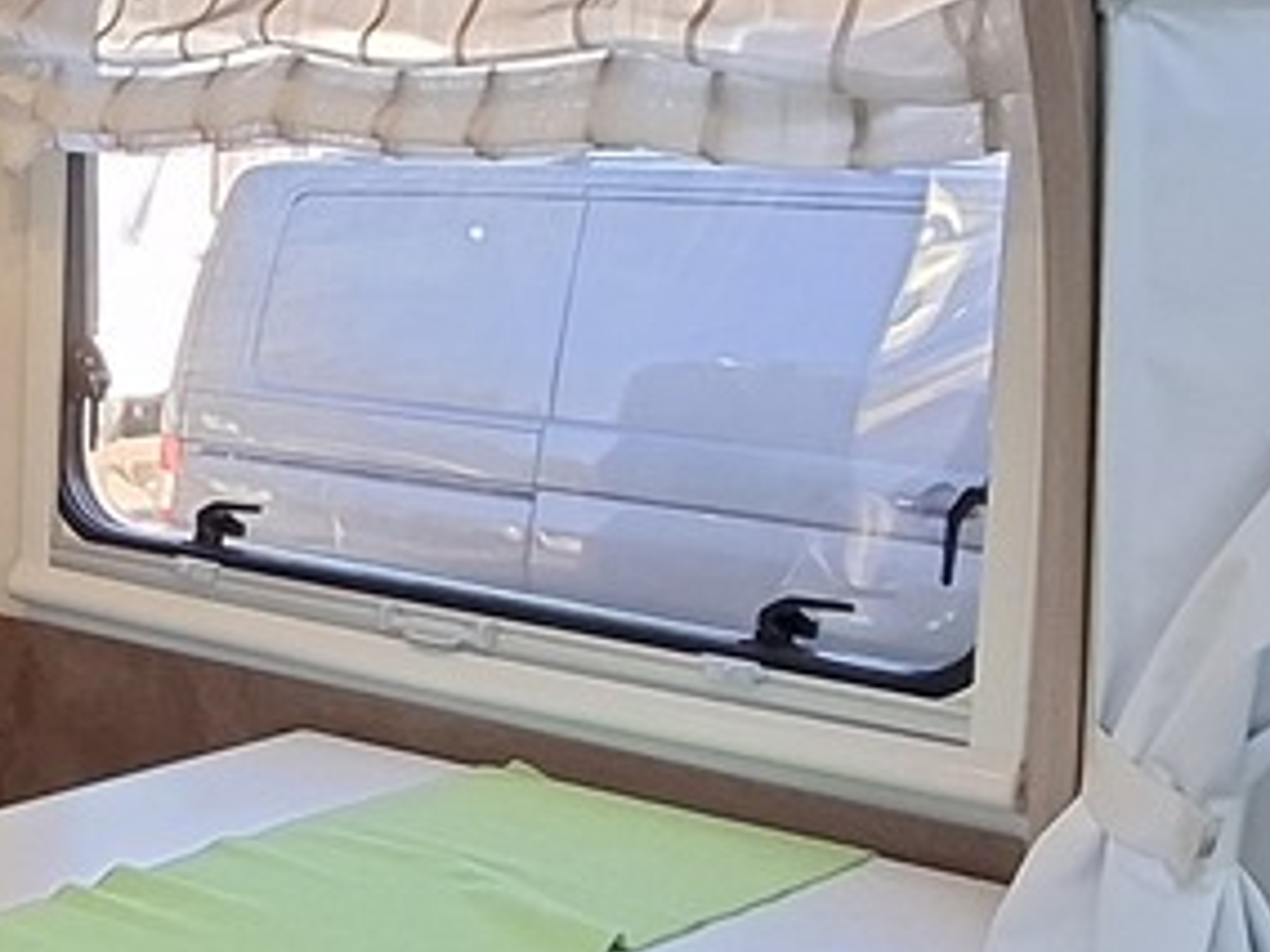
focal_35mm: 66
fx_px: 2421
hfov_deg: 26.3
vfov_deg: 22.3
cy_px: 447
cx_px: -241
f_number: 2.2
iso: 160
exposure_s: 1/50
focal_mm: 1.74
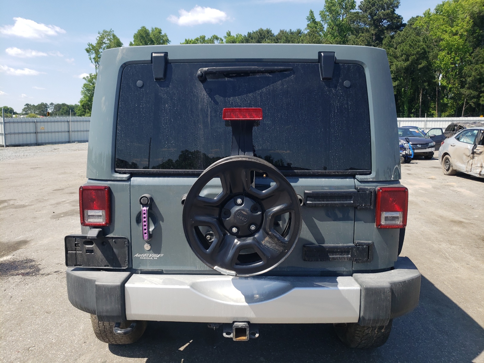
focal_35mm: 26
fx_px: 364
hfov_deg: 67.3
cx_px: 242
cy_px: 182
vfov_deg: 53.1
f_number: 1.5
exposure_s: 1/2000
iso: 50
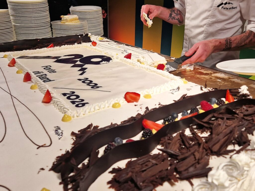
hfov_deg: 73.9
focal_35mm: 23
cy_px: 96
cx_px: 128
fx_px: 169
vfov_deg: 58.9
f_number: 1.8
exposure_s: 1/182
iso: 50
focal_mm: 5.4
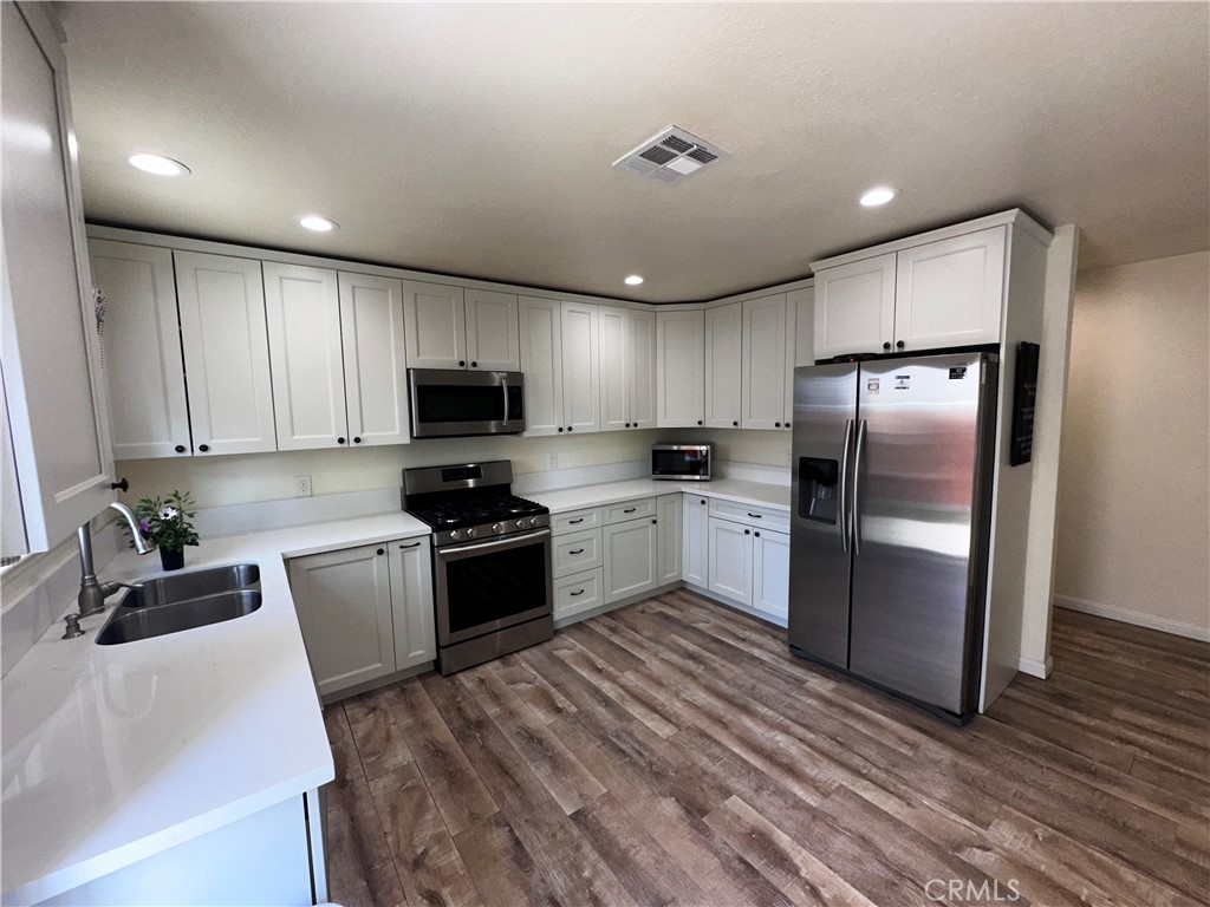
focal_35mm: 14
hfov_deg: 102.1
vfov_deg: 85.7
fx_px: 489
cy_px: 454
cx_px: 605
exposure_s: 1/122
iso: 64
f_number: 2.2
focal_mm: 2.22
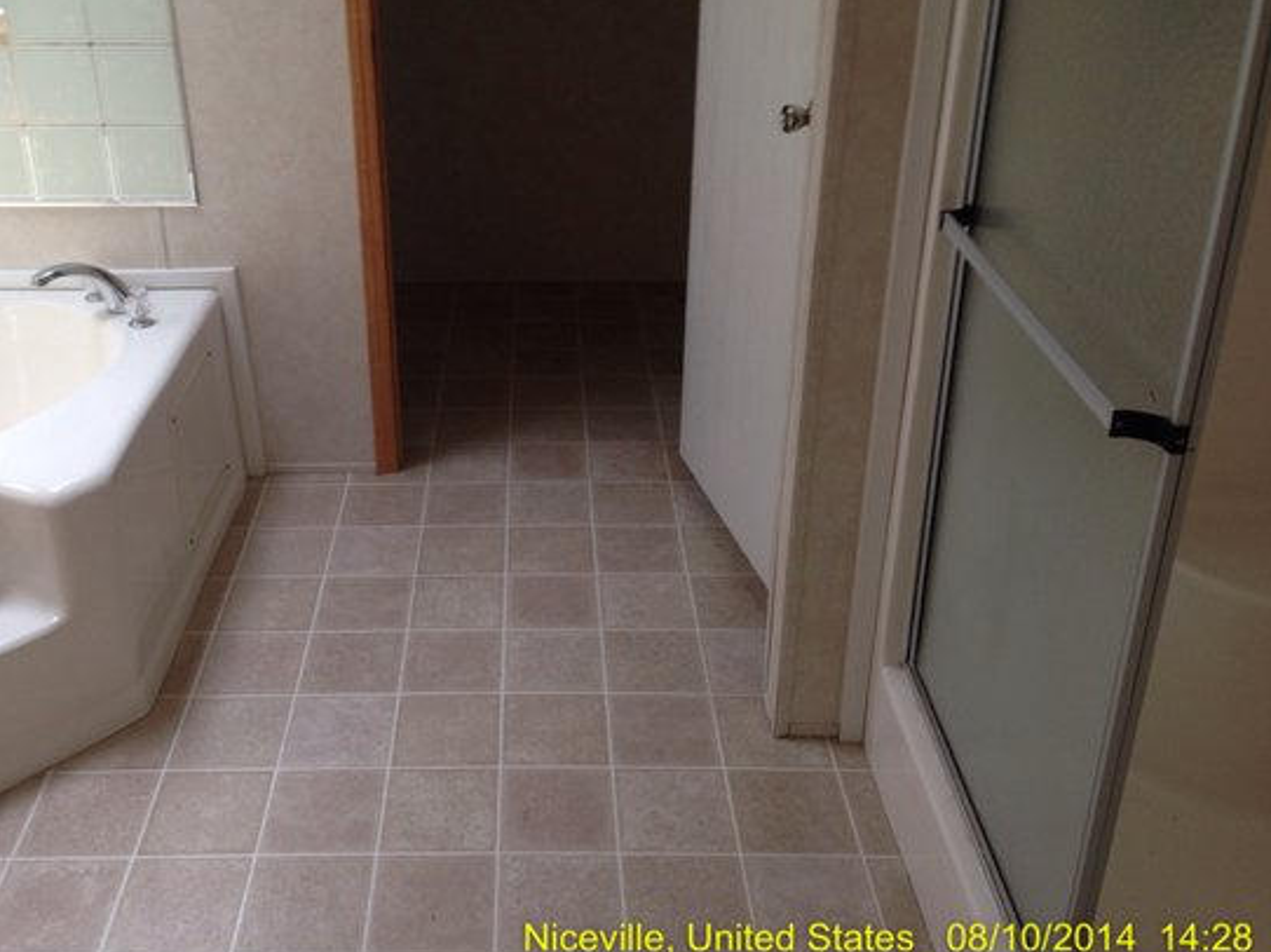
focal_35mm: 39
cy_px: 401
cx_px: 523
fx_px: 1431
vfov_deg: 36.7
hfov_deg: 47.7
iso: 50
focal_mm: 4.12
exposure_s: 1/40
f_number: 2.4
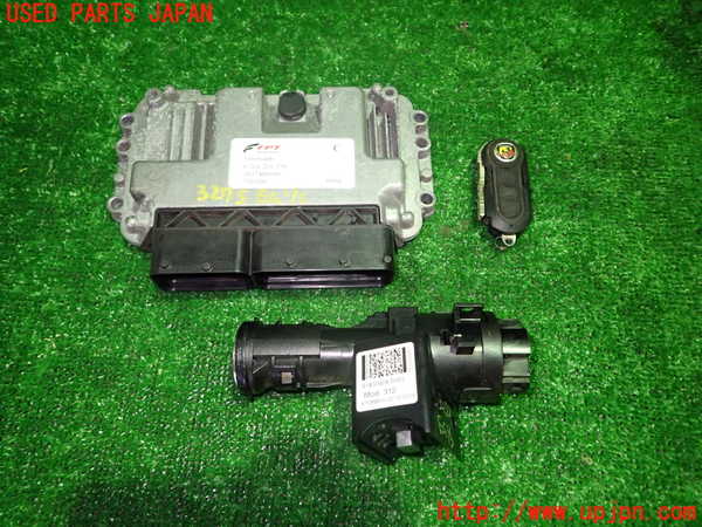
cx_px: 351
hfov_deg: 69.4
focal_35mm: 25
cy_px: 264
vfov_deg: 54.9
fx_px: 507
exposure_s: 1/30
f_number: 2
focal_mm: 4.5
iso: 500
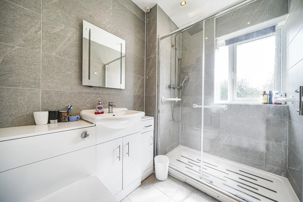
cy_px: 101
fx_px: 101
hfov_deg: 112.6
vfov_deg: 90.0
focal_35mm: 12
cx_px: 152
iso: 400
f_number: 8
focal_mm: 12
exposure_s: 1/60
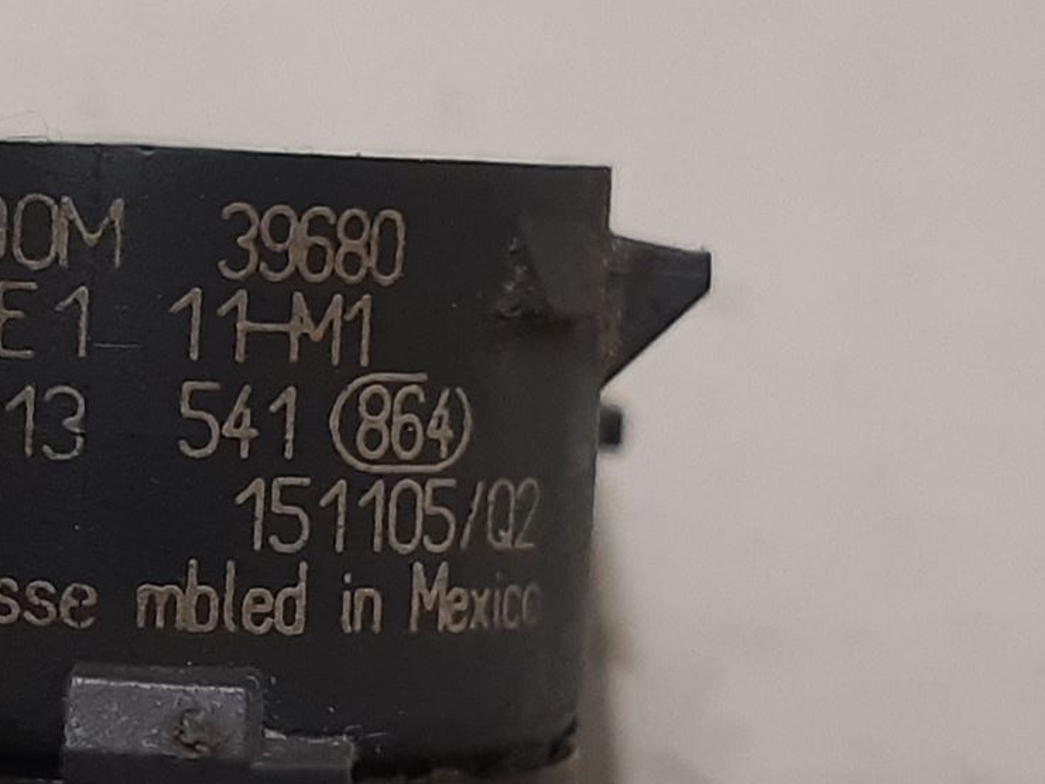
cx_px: 47
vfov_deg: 20.3
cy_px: 544
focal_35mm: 72
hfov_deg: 25.9
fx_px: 2174
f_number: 1.7
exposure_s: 1/50
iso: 160
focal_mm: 3.93
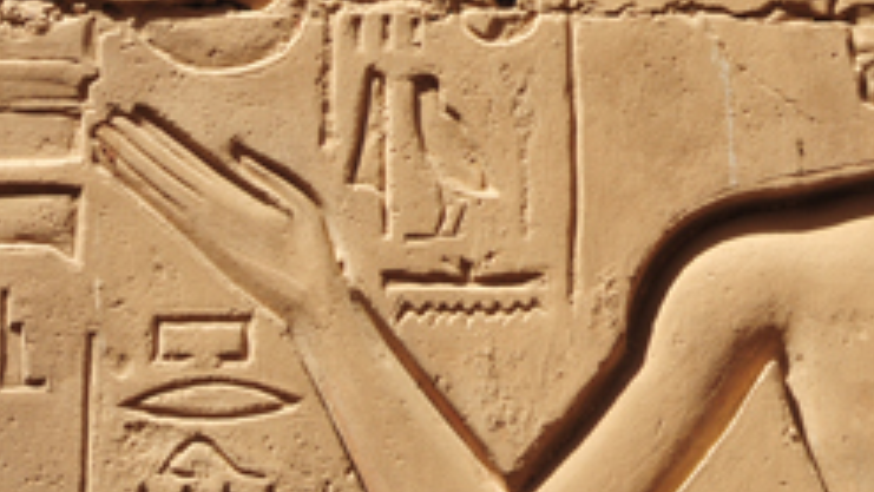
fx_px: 9827
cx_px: 750
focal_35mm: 424
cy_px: 80
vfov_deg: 2.9
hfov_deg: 5.1
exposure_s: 1/500
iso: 800
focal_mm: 200
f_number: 14
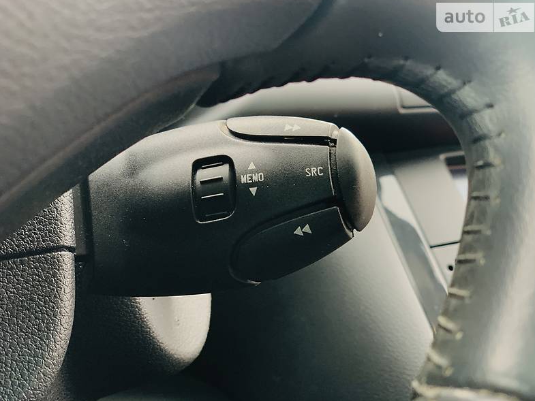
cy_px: 199
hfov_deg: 36.2
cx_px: 272
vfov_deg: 27.5
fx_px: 819
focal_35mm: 53
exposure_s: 1/122
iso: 80
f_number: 2.4
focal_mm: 6
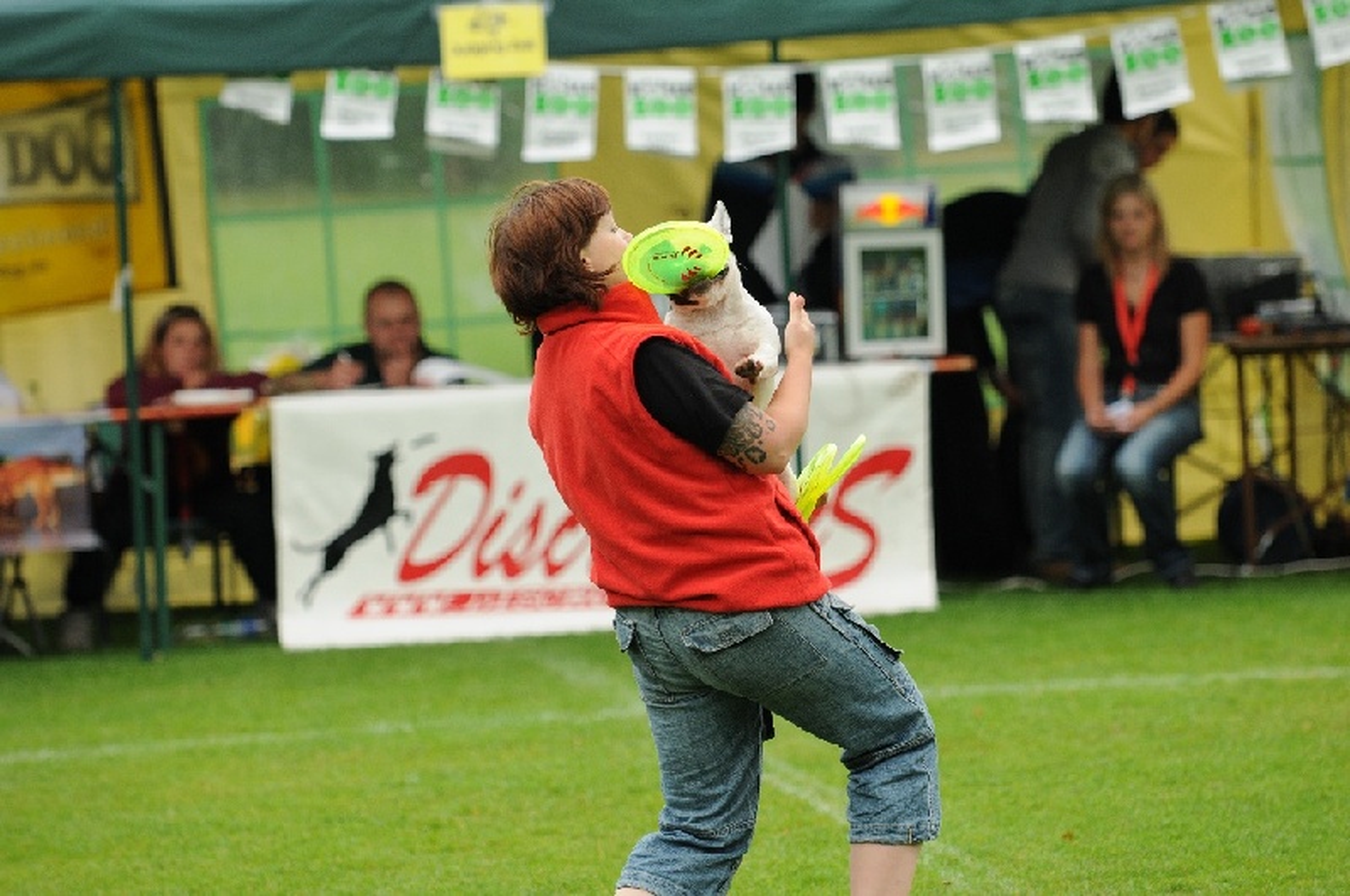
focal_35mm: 210
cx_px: 675
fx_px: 7864
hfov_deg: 9.8
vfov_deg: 6.5
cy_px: 448
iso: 400
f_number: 2.8
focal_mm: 140
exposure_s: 1/500
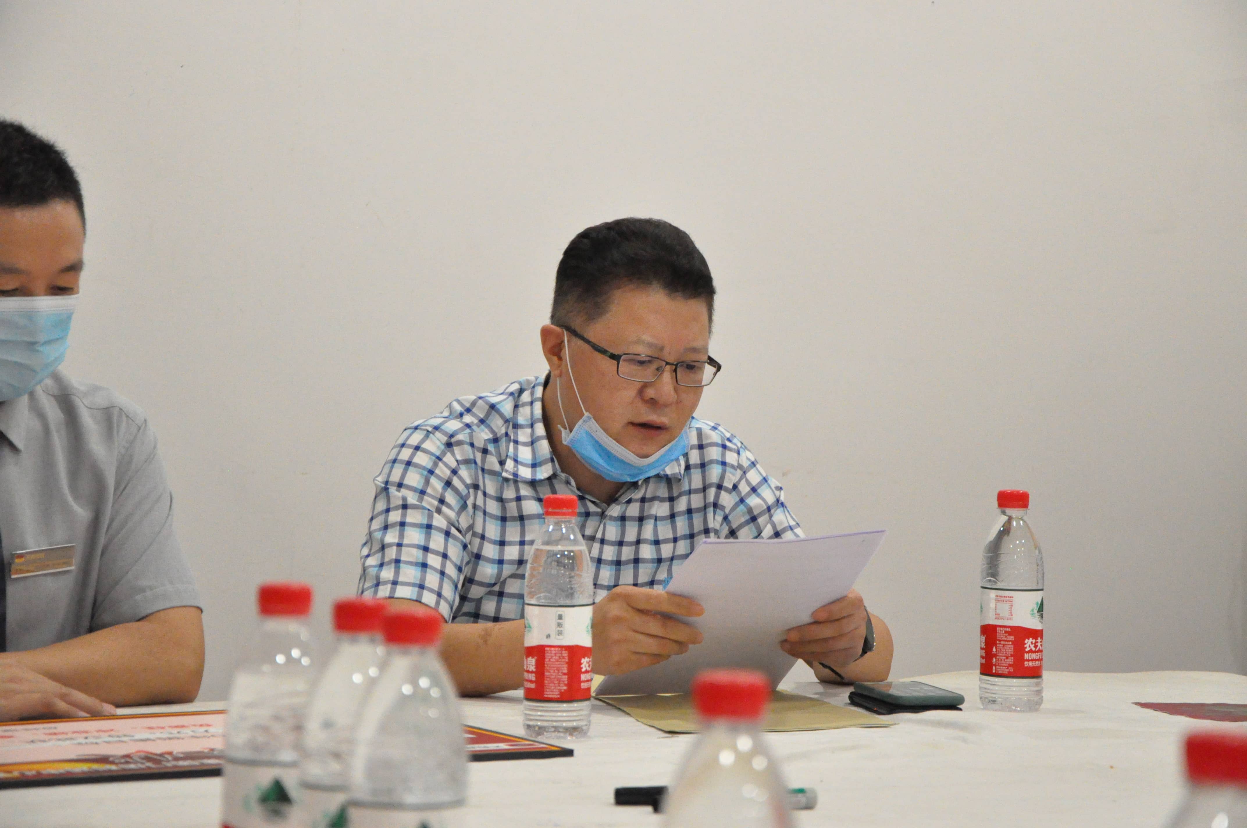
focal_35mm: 99
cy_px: 414
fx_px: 3425
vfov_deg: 13.8
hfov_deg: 20.6
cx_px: 624
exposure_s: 1/160
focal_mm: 66
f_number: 5.6
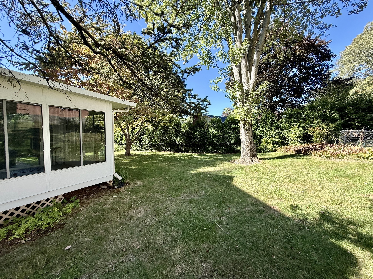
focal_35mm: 14
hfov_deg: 102.1
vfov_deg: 85.7
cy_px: 140
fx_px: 151
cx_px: 186
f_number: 2.2
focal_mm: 2.22
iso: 64
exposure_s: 1/318
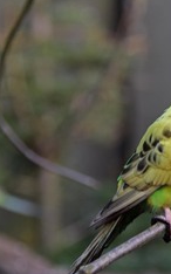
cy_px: 131
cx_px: 255
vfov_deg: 6.6
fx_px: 2359
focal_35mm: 316
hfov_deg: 4.1
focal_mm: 105
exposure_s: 1/160
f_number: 6.3
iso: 400
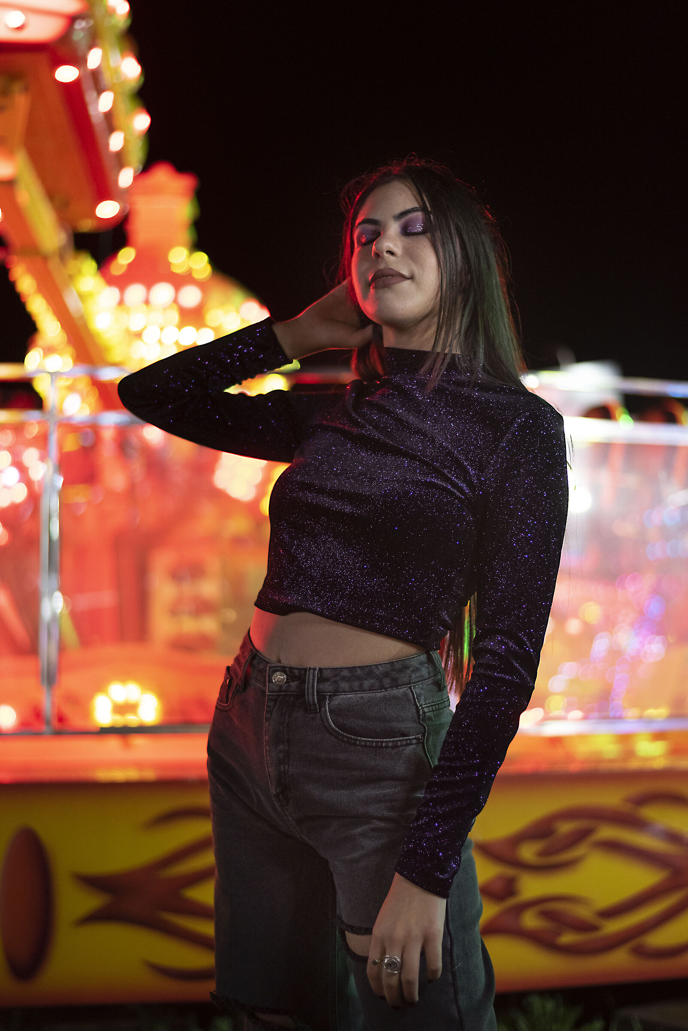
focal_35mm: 50
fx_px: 1432
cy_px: 516
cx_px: 344
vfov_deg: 39.6
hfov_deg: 27.0
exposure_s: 1/250
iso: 1600
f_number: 1.8
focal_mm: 50
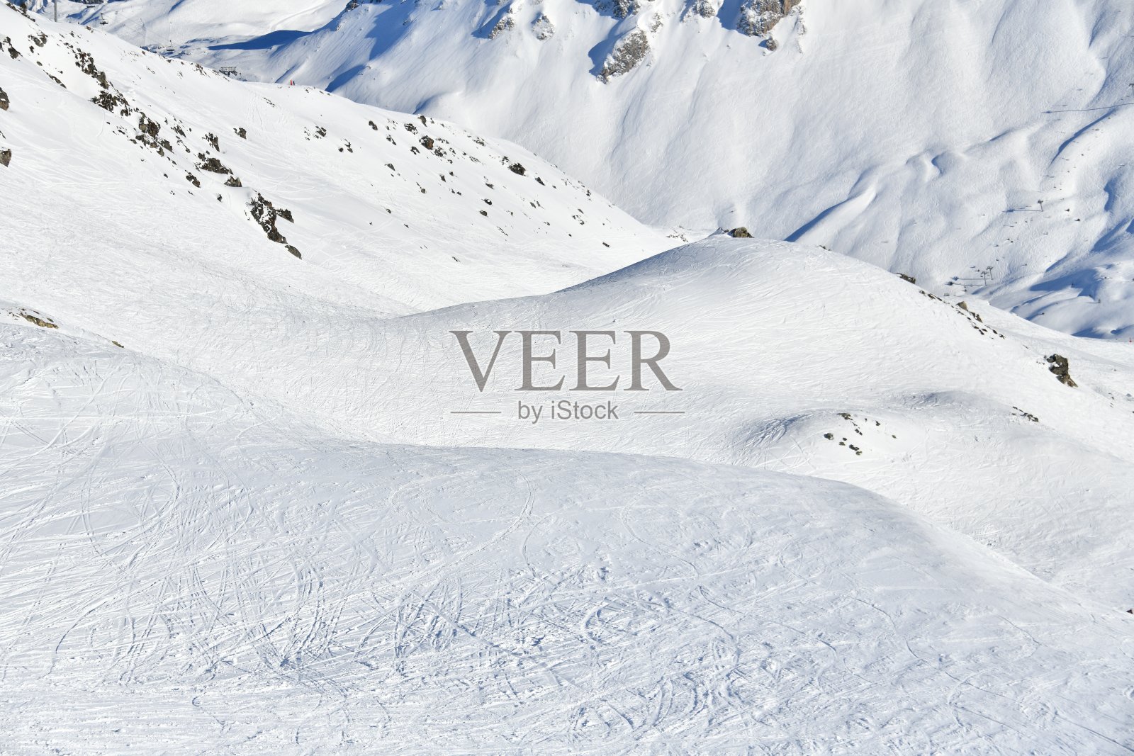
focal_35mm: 72
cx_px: 567
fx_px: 2268
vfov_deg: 18.9
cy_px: 378
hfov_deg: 28.1
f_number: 5.6
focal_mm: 72
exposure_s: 1/8000
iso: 500
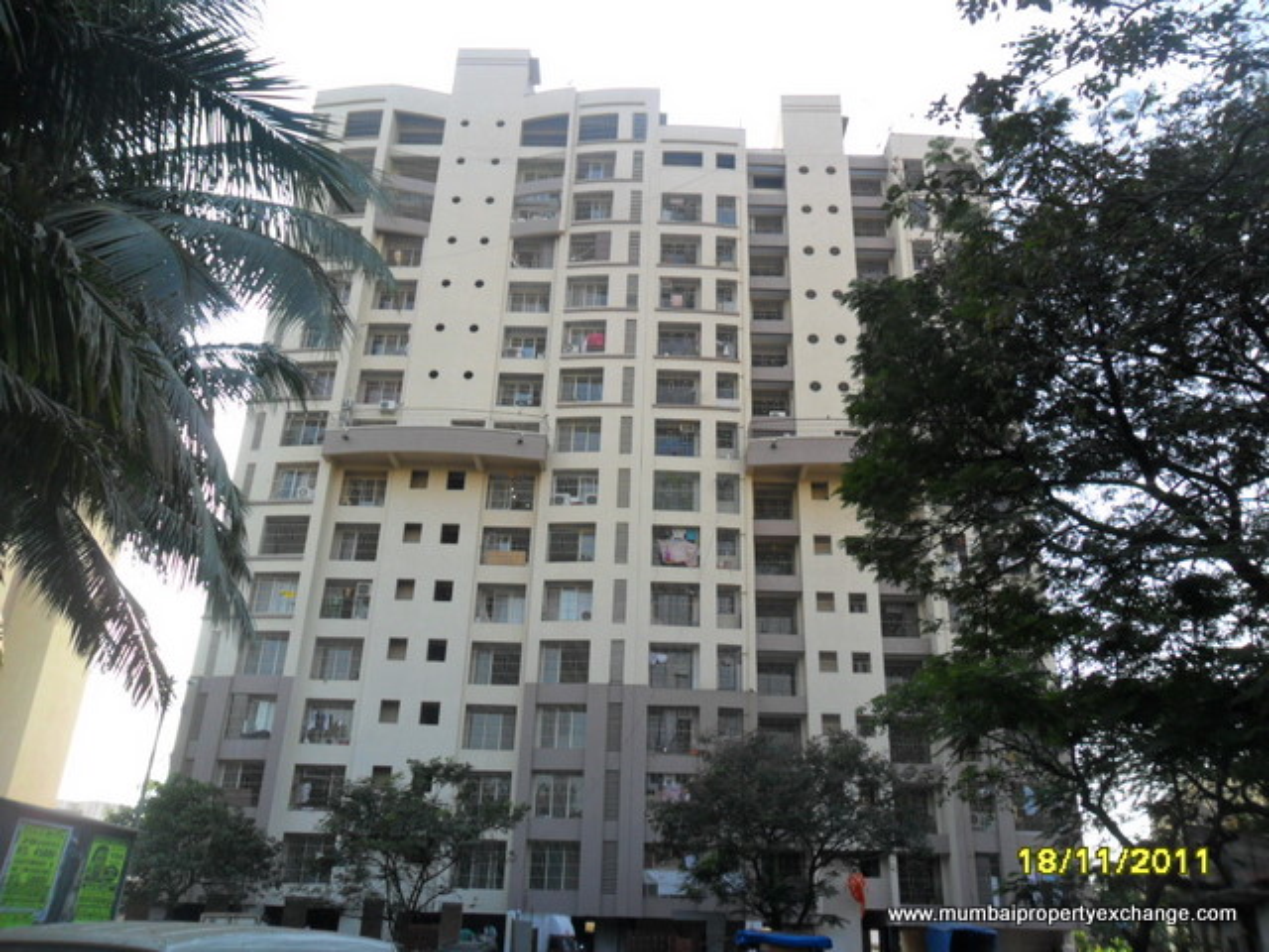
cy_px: 476
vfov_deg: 51.4
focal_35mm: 27
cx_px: 634
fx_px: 990
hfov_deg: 65.3
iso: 100
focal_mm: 4.9
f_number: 3.5
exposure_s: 1/250
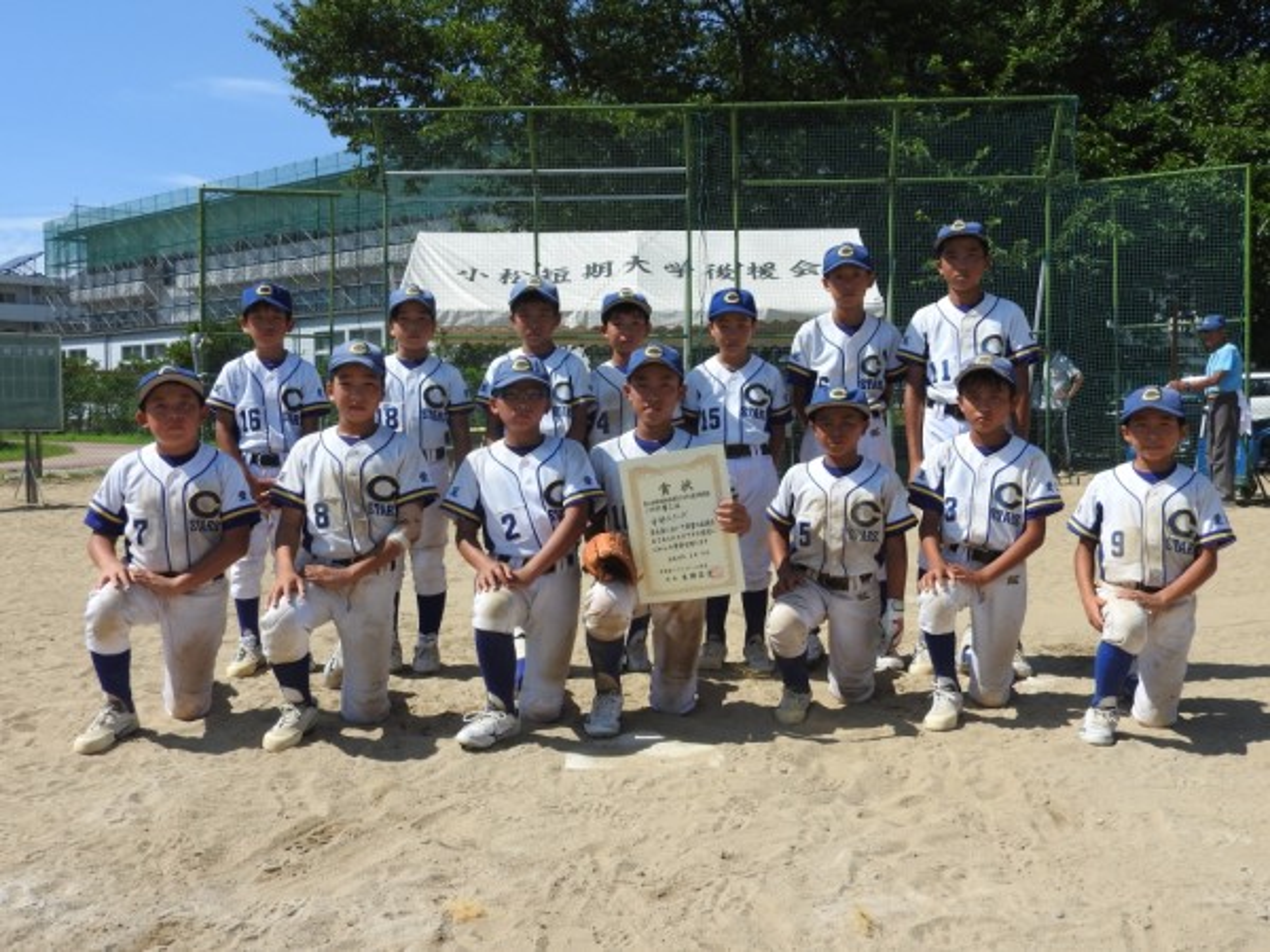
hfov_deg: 52.6
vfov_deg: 40.7
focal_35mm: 35
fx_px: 1284
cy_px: 476
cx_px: 635
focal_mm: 6.3
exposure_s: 1/1250
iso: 100
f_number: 3.8
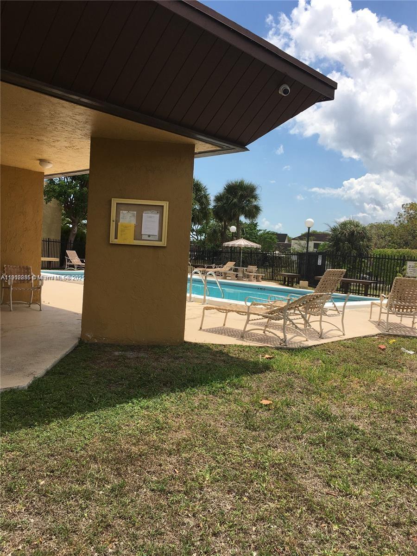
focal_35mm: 29
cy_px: 278
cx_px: 208
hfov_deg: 48.2
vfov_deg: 61.7
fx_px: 466
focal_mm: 4.15
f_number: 2.2
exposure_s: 1/1832
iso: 25
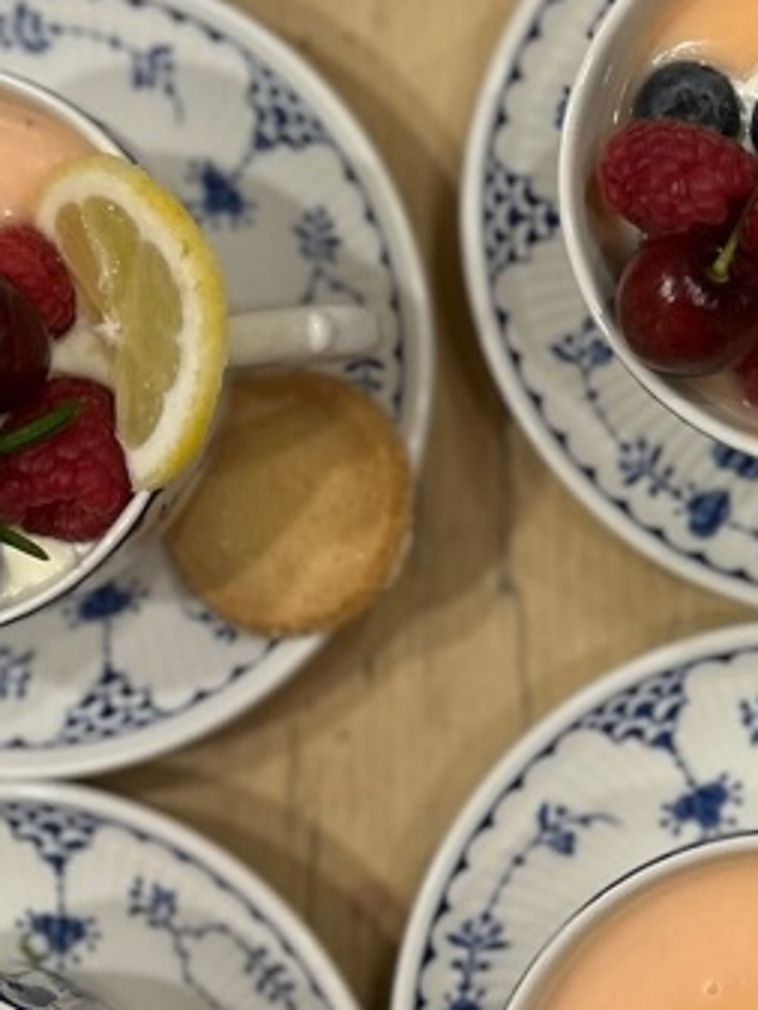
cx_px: 965
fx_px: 2305
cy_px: 372
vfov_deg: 24.6
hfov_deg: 17.6
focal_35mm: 79
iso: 80
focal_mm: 5.7
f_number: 1.5
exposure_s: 1/50
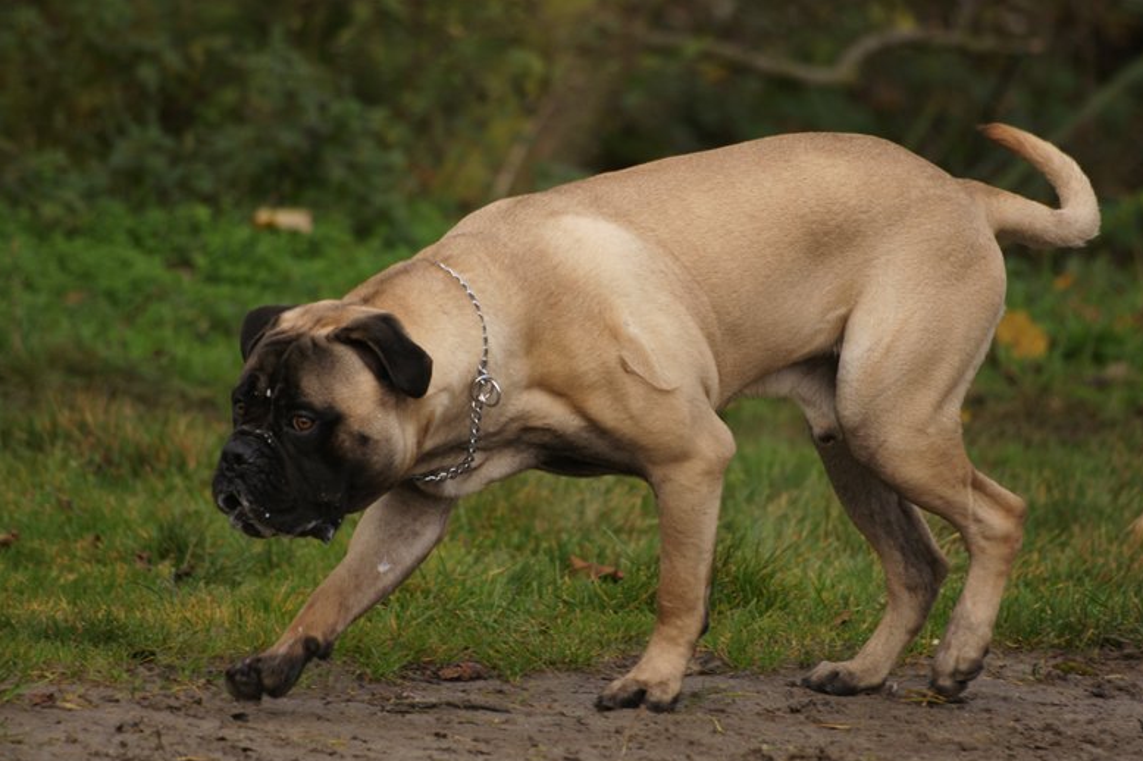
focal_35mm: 432
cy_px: 390
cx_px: 576
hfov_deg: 4.8
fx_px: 13710
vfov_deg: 3.2
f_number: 5.6
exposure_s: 1/500
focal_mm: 280
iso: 250
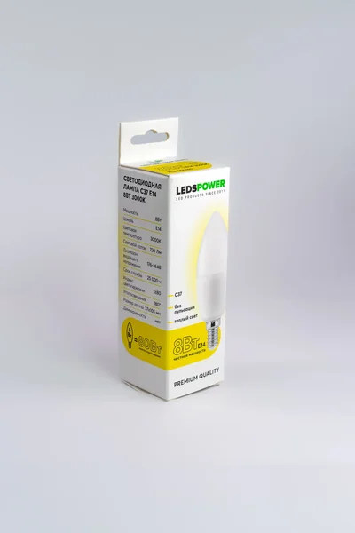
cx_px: 178
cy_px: 266
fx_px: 813
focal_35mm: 55
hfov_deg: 24.6
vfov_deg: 36.2
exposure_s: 1/80
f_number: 11
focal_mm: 55
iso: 250
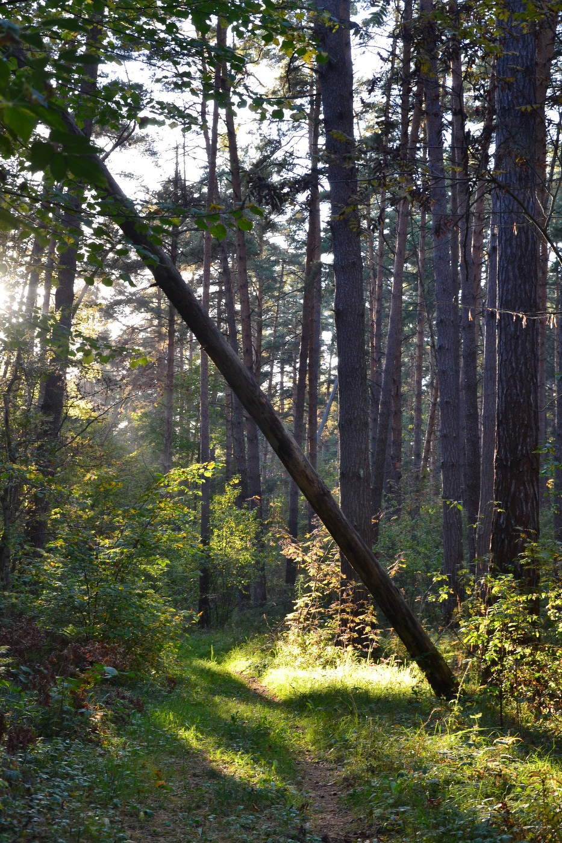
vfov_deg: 33.4
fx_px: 1405
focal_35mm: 60
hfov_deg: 22.6
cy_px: 422
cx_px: 281
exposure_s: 1/50
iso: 400
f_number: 8
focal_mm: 40
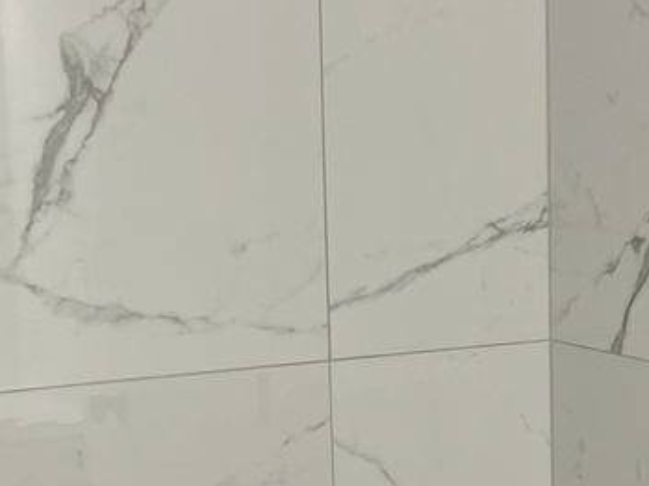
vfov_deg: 13.8
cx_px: 176
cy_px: 377
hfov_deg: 18.3
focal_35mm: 107
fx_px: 2005
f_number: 1.5
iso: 64
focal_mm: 5.7
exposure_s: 1/120
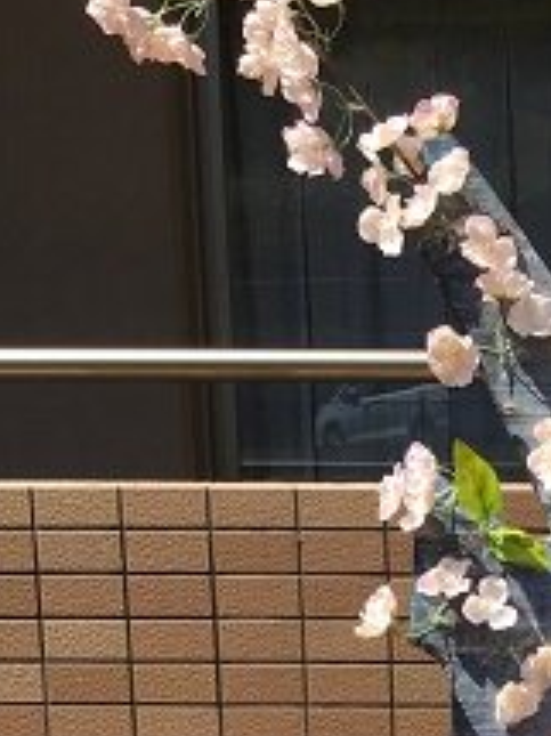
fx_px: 2039
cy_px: 976
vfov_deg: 18.9
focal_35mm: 96
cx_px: 743
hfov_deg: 14.6
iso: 25
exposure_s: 1/1006
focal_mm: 3.3
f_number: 2.4
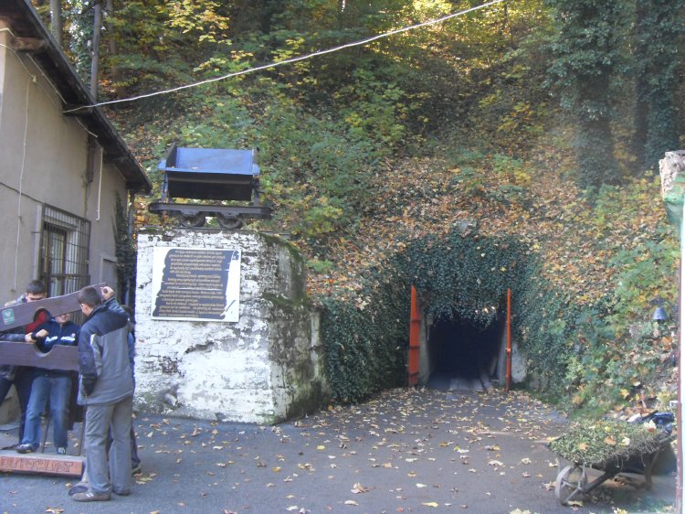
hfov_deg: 47.9
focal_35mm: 39
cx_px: 342
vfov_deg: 36.8
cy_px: 257
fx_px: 772
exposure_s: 1/45
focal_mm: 6.6
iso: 200
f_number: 3.5
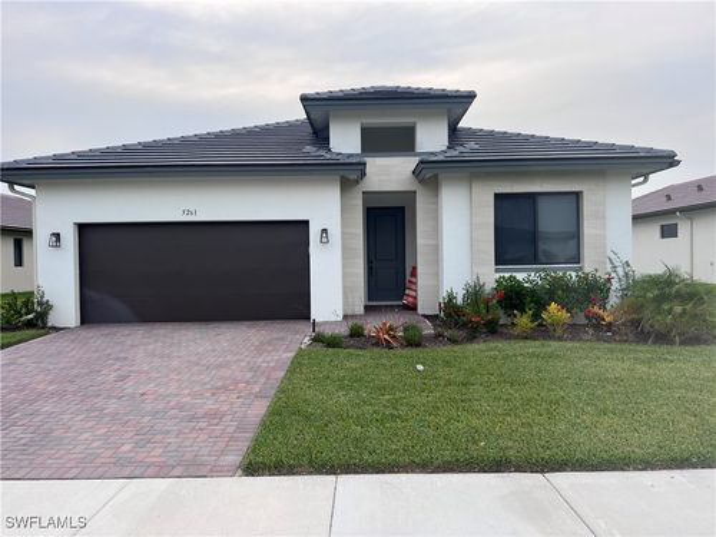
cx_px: 358
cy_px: 268
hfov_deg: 67.3
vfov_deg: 53.1
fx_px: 538
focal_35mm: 26
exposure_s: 1/578
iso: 50
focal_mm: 5.7
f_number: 1.5
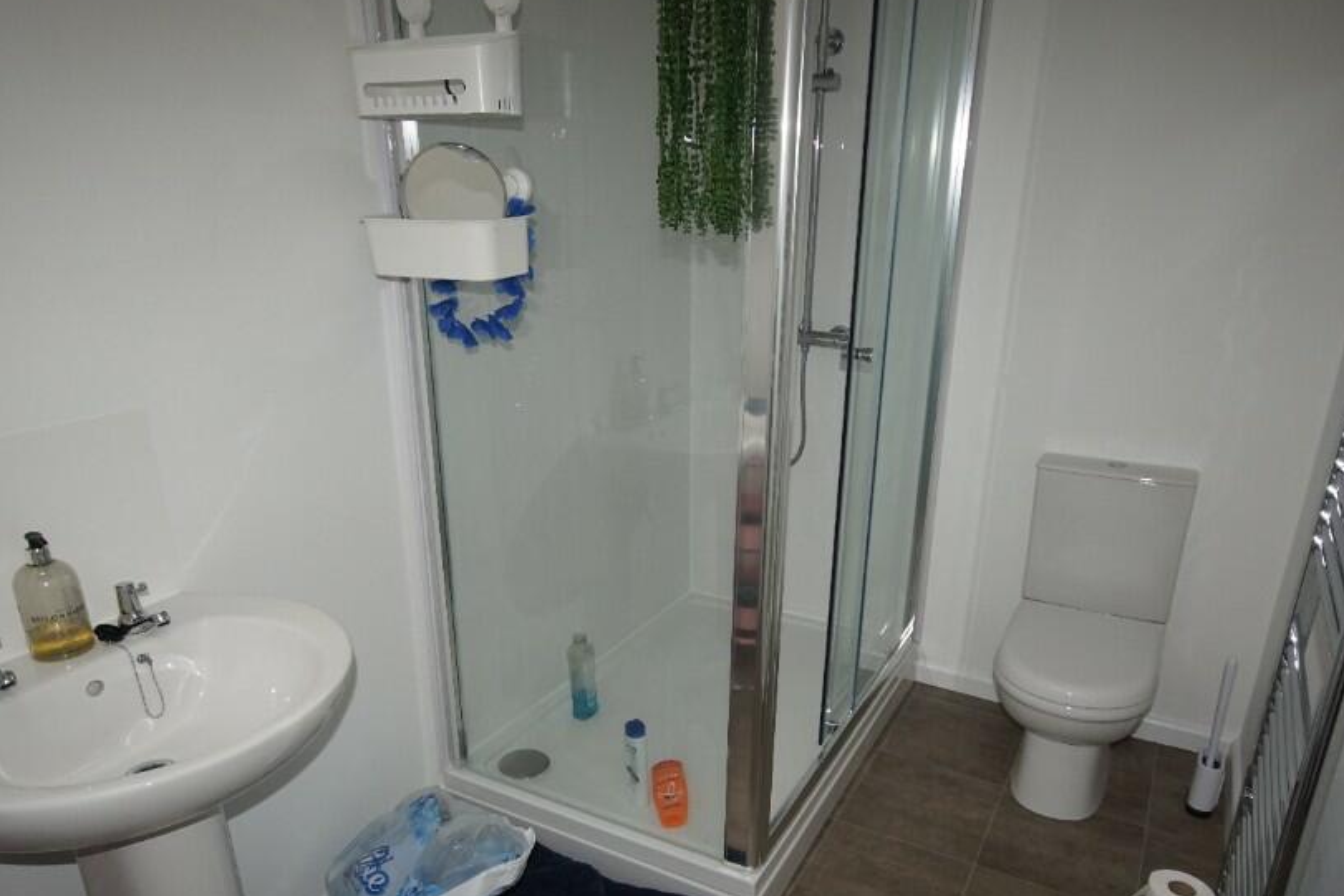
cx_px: 714
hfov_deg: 72.2
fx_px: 920
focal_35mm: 25
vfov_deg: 51.6
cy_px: 542
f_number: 4.5
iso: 800
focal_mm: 13
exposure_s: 1/160
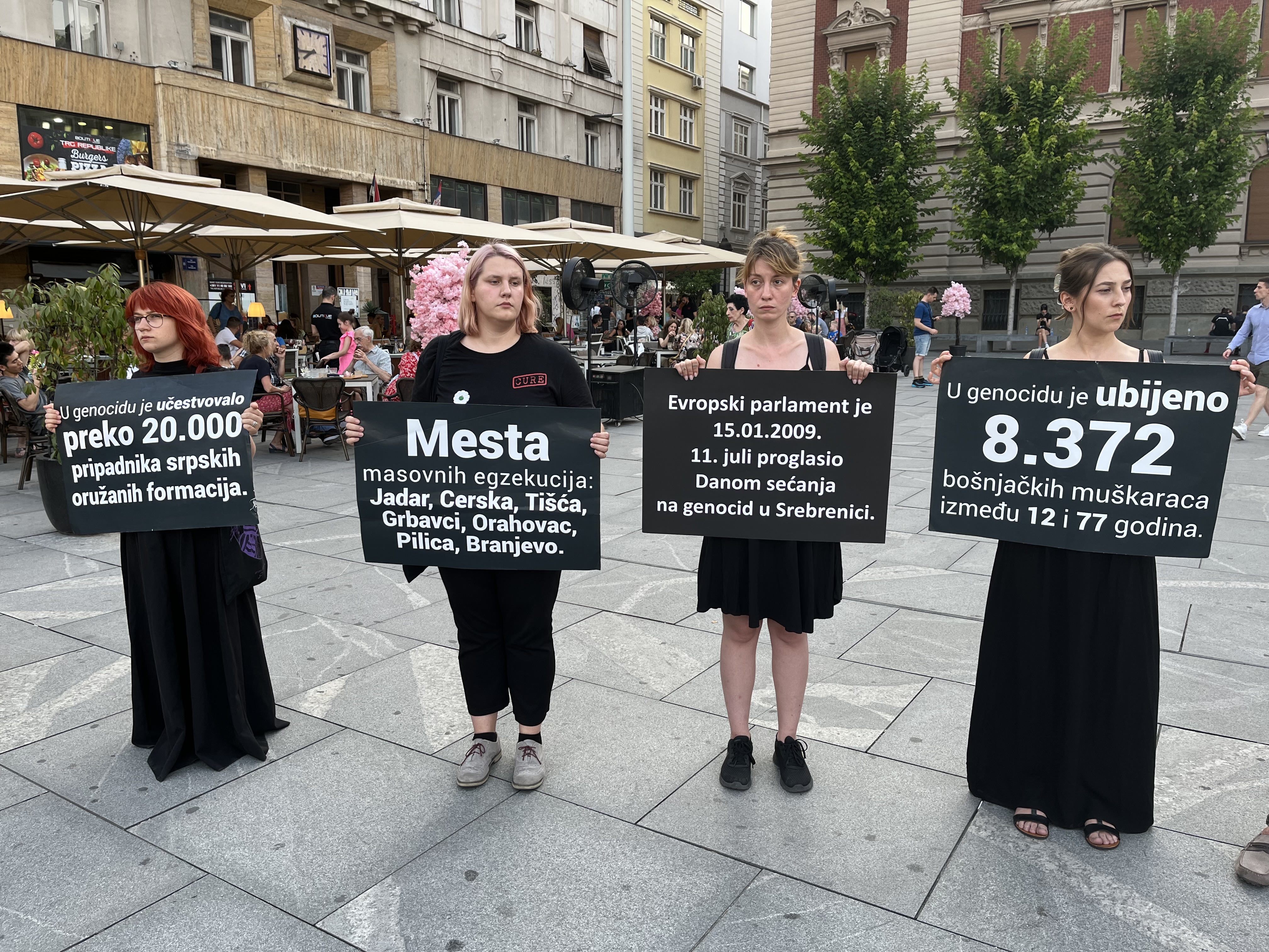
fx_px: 953
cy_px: 476
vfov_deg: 53.1
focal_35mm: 26
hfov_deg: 67.3
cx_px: 634
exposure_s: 1/122
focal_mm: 5.1
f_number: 1.6
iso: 40
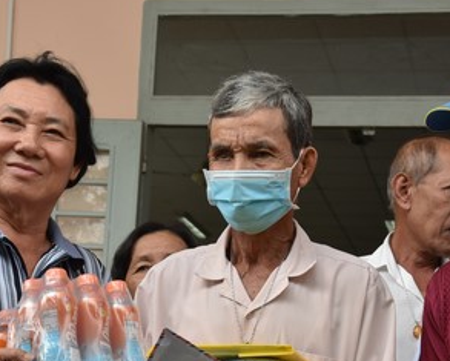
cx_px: 275
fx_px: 1386
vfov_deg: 14.7
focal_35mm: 104
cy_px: 310
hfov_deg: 18.4
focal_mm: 50
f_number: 8
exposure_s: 1/250
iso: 400
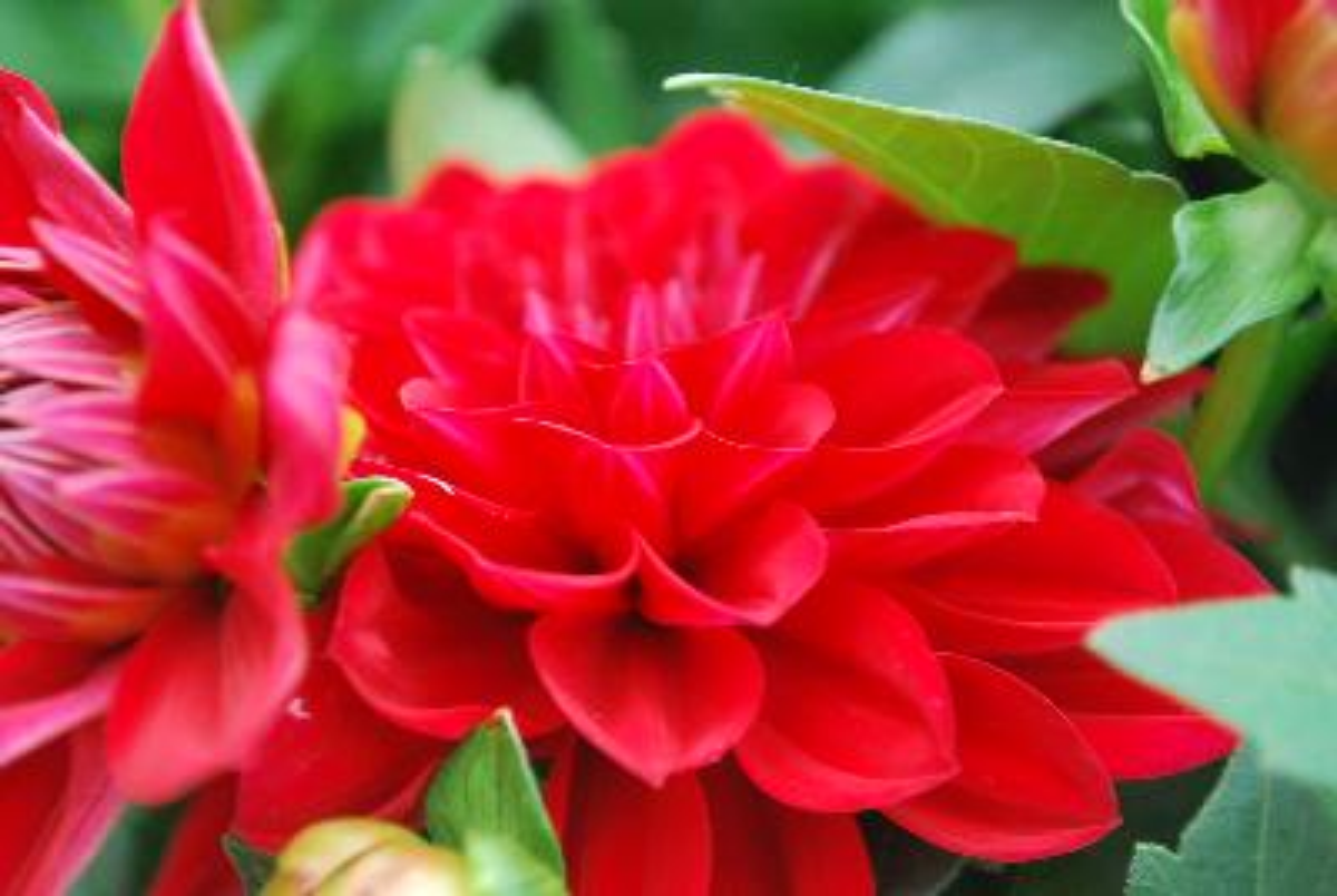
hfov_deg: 26.0
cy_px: 448
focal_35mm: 78
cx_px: 668
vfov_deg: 17.6
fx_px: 2901
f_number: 5.6
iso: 400
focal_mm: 52
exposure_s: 1/50
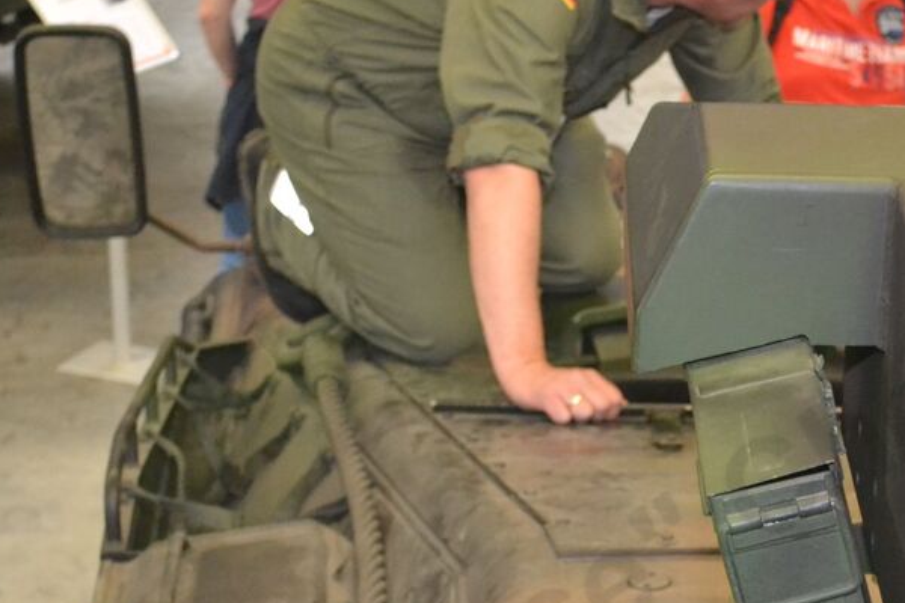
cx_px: 845
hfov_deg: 15.8
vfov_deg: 10.7
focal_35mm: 128
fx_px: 3218
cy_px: 445
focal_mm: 40
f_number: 5.3
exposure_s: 1/60
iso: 2800
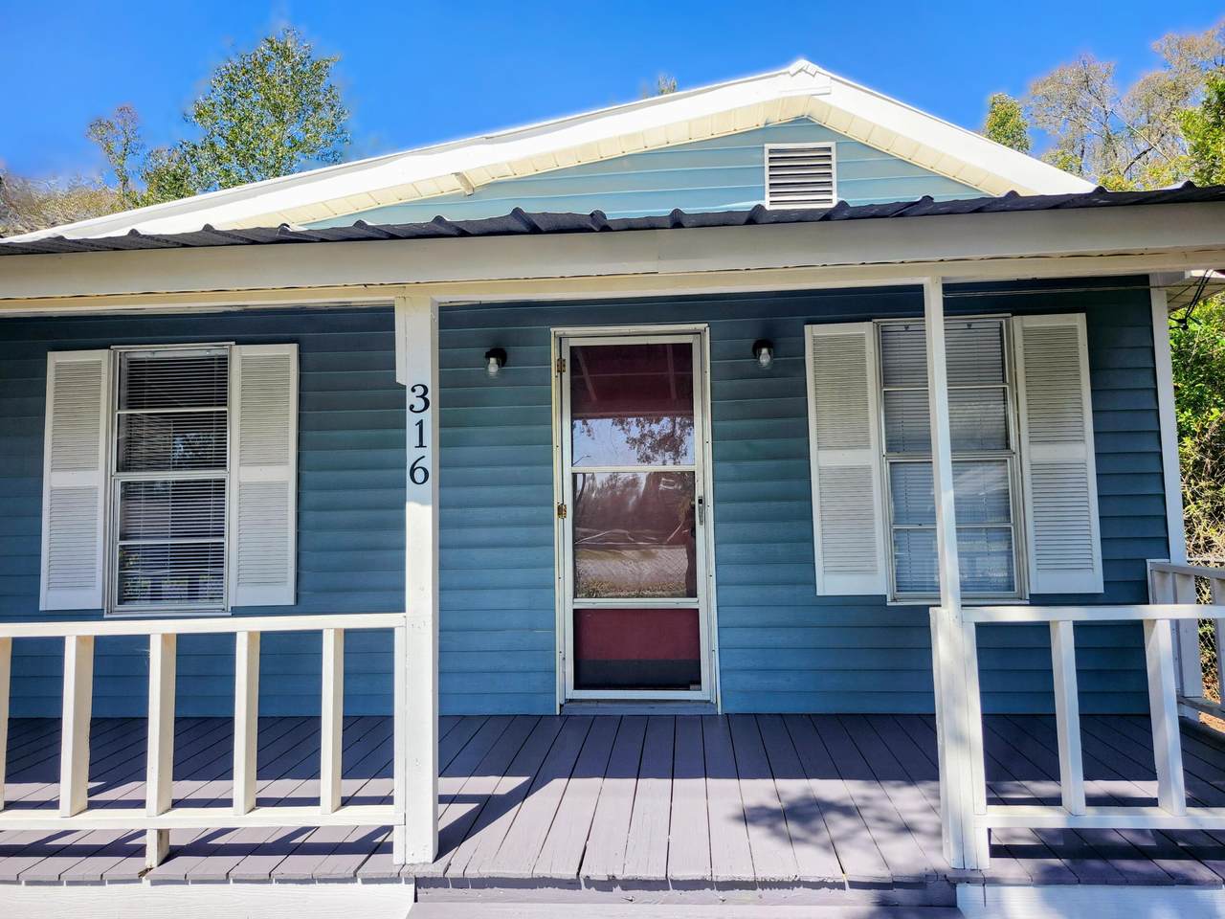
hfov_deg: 73.9
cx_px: 612
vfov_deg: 58.9
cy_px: 460
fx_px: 814
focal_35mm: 23
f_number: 1.8
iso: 25
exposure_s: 1/1139
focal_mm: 5.54
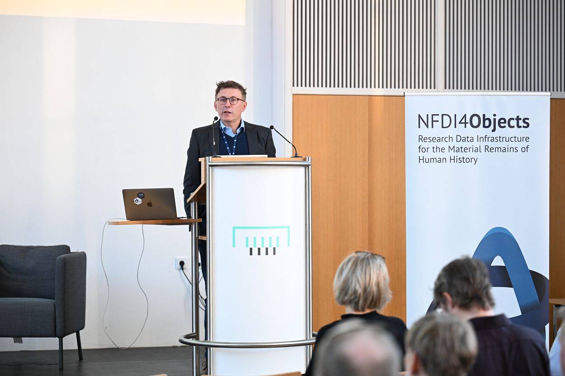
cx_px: 282
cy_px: 188
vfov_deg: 13.4
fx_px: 1601
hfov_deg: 20.0
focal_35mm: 102
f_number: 2.8
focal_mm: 102
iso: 2000
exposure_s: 1/320
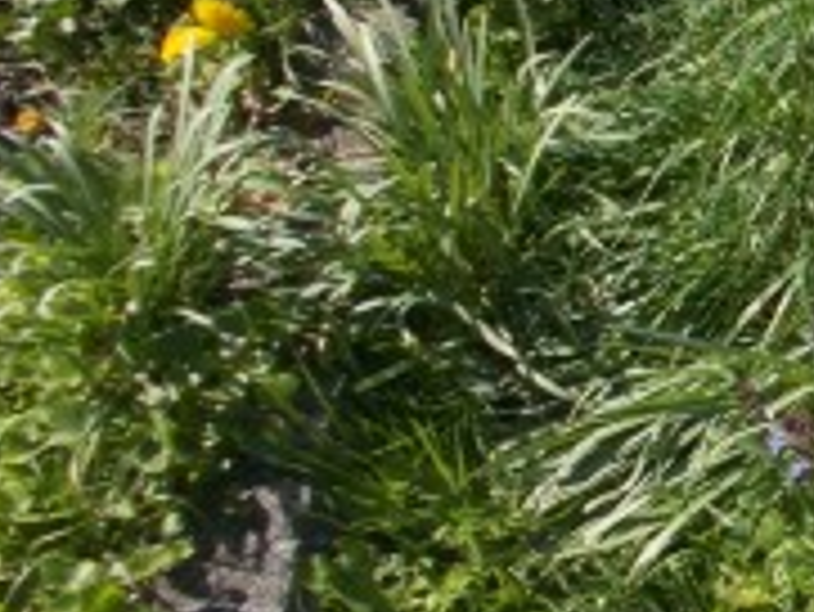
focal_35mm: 92
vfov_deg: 16.1
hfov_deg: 18.0
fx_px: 2165
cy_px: 306
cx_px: 1358
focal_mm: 4.6
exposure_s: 1/100
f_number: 8
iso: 80
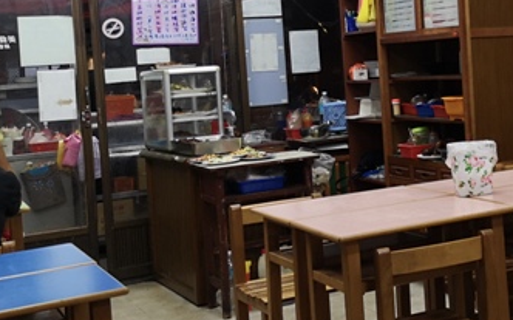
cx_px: 505
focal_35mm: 69
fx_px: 964
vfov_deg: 18.7
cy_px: 65
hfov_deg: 28.1
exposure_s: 1/50
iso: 125
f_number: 1.8
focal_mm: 3.95
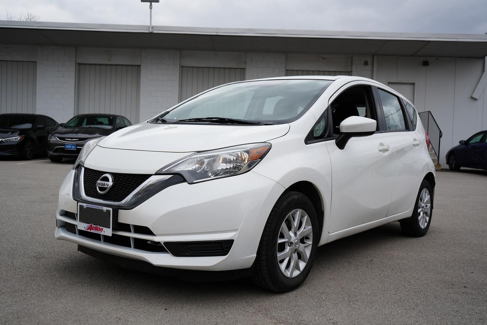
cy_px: 162
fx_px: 474
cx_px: 244
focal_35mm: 35
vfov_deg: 37.9
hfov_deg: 54.4
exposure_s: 1/500
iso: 100
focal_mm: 35
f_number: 5
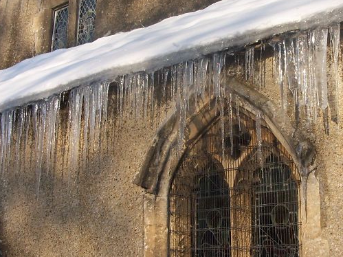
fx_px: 594
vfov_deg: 24.4
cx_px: 250
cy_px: 113
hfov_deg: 31.7
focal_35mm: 60
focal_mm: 5.7
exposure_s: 1/242
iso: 64
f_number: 5.5
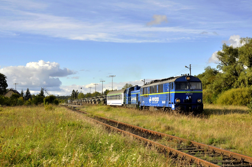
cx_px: 126
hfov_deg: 35.1
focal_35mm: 57
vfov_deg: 23.7
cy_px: 84
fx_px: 398
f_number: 11
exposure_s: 1/400
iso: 200
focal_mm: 38
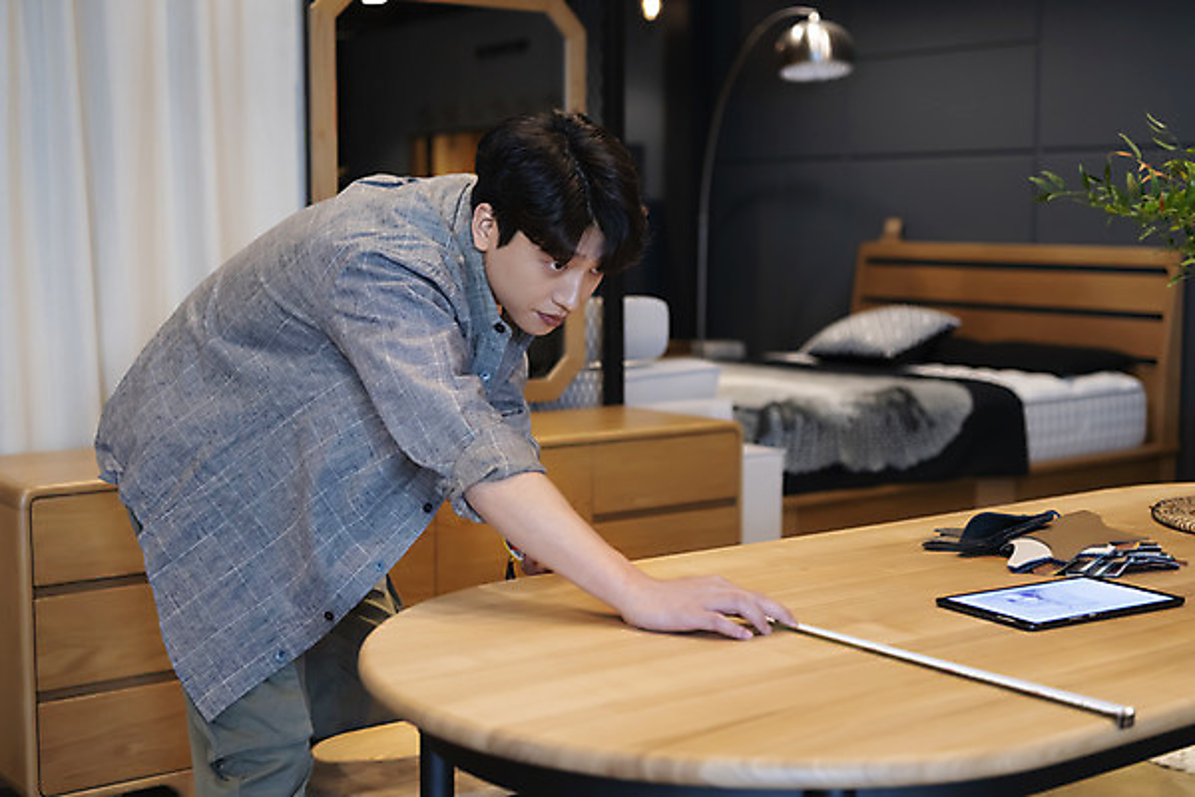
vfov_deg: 27.0
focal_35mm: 50
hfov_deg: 39.6
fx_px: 1660
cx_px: 598
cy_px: 398
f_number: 2.8
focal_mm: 50
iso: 800
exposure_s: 1/125
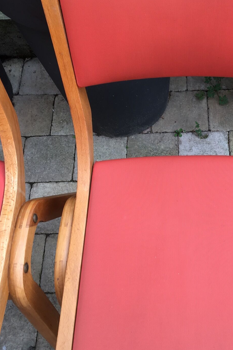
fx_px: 437
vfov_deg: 43.5
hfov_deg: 29.3
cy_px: 149
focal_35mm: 45
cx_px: 182
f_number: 2.2
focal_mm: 4.15
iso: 25
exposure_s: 1/50
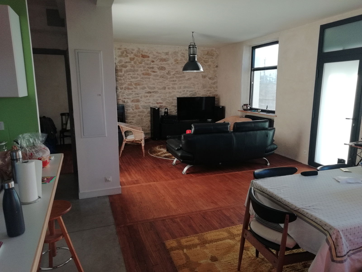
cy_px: 136
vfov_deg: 53.1
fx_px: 272
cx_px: 181
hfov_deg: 67.3
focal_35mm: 26
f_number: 2.2
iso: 64
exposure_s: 1/100
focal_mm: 3.46
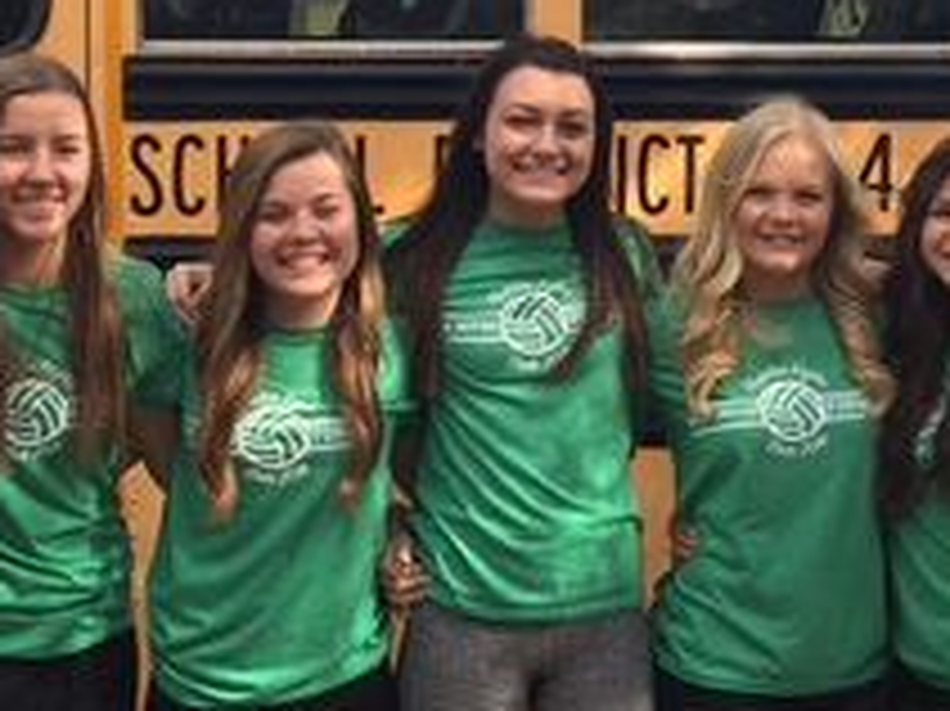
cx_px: 360
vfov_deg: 14.9
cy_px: 382
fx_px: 2715
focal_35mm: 99
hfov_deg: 19.8
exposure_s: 1/608
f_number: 2.2
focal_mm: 4.15
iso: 32
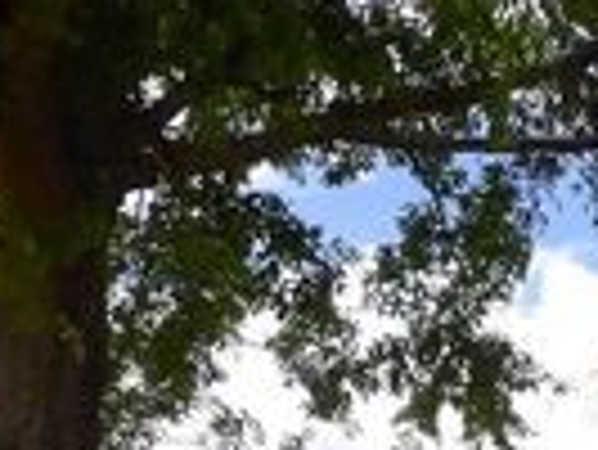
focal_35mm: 90
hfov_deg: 20.0
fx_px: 1556
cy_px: 745
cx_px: 773
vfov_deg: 14.8
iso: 100
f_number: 4.6
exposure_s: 1/642
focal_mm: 4.3
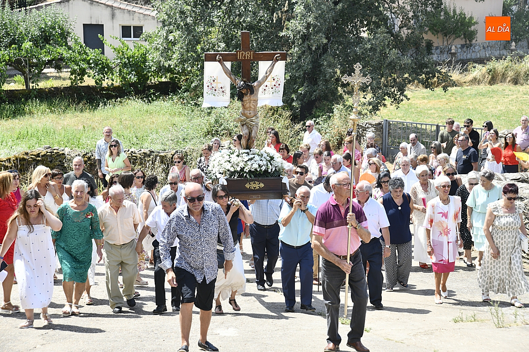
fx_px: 1249
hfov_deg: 23.9
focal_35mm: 85
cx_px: 264
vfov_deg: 16.1
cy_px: 176
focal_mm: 85
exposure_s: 1/250
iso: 160
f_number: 8
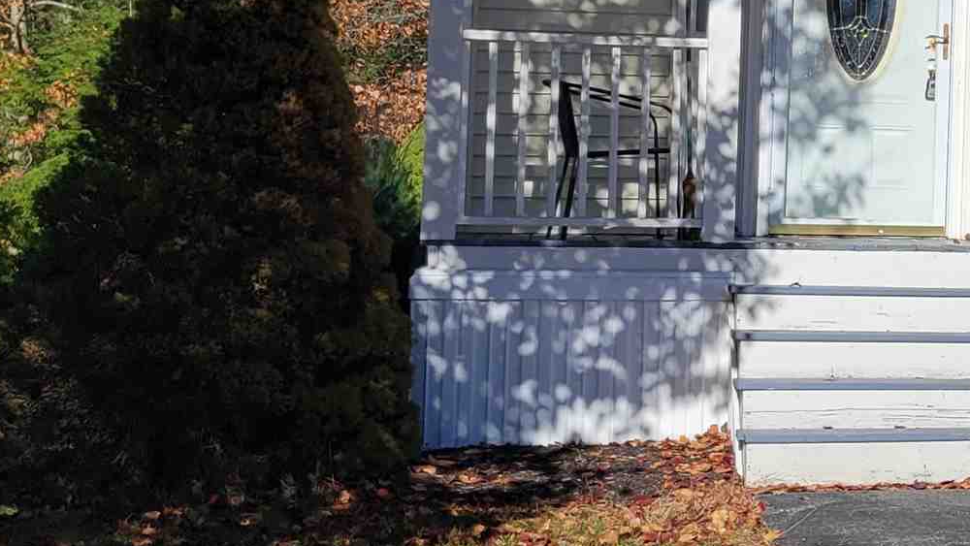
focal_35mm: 87
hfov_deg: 22.5
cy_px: 84
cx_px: 1172
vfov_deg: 13.8
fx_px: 2238
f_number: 1.8
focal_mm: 5.4
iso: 40
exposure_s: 1/4120
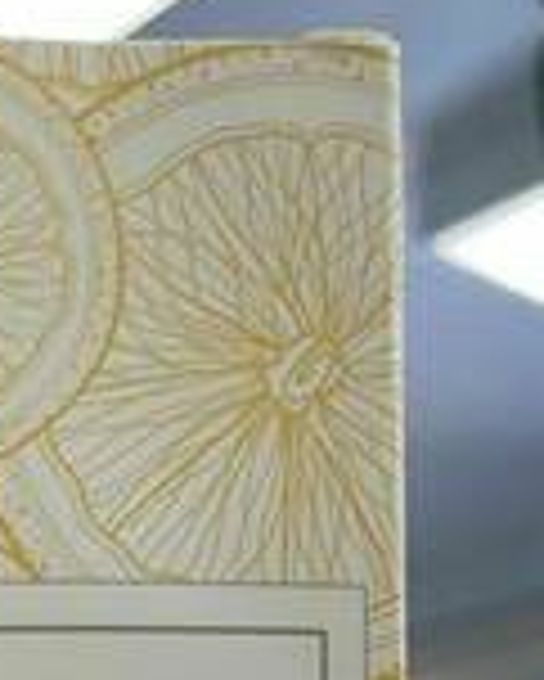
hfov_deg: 14.2
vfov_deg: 15.9
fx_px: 2031
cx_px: -279
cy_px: 1252
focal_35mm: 101
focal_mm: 4.2
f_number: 1.6
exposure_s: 1/121
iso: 64
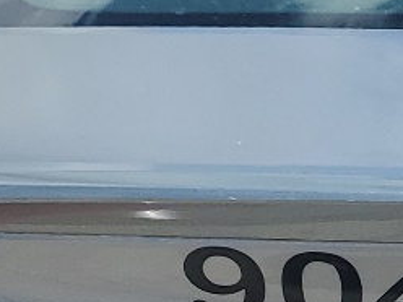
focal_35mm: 168
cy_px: 412
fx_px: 1956
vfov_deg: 8.7
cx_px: 670
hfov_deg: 11.1
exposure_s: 1/3333
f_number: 1.5
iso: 50
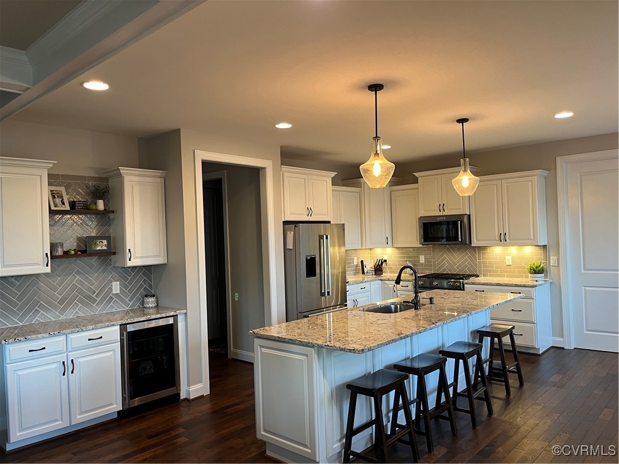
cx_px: 310
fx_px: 465
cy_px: 232
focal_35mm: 26
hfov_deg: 67.3
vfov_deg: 53.1
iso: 160
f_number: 1.6
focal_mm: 5.1
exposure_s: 1/60
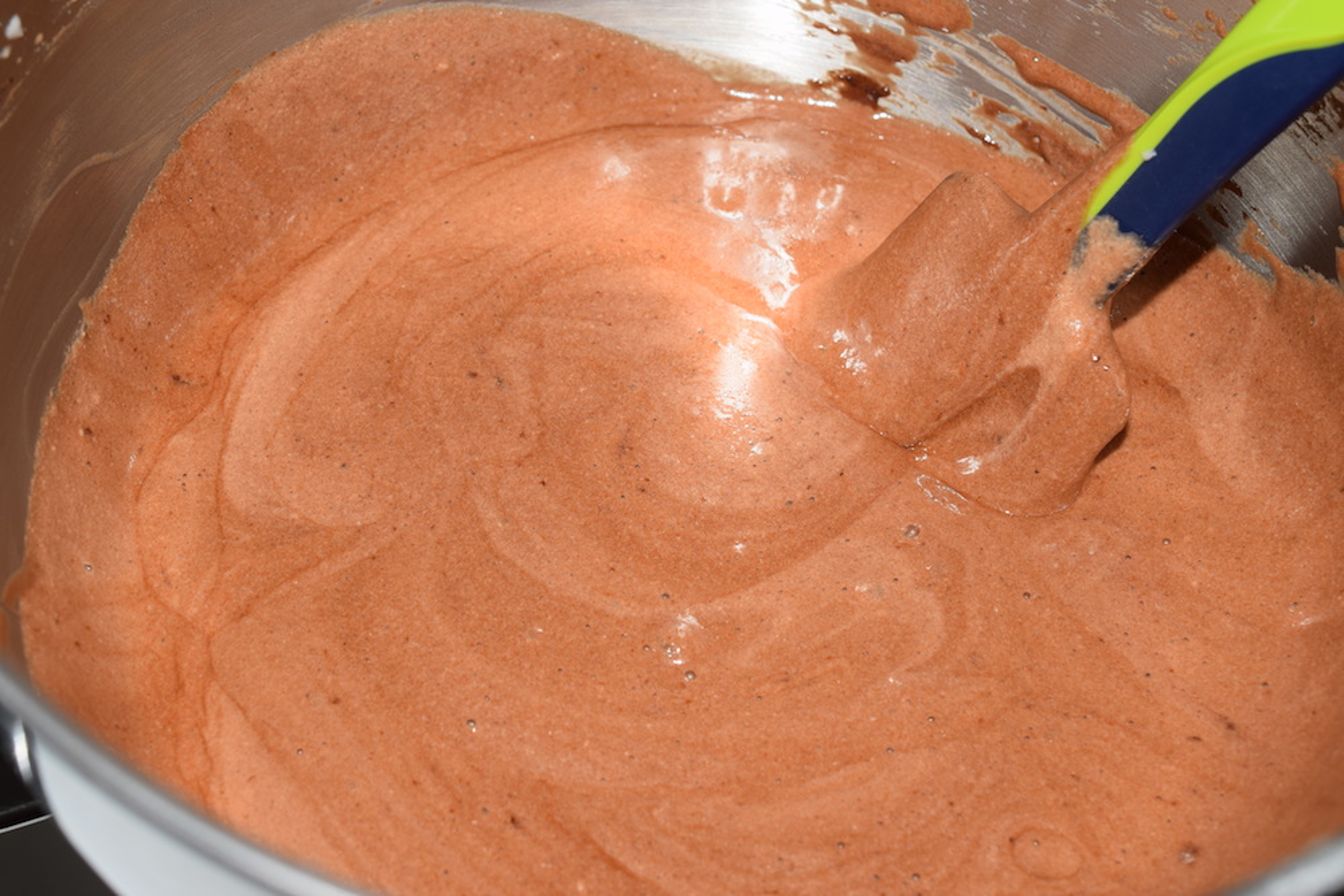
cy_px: 448
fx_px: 2240
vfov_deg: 22.6
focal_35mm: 60
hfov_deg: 33.4
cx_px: 672
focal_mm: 40
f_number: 8
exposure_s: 1/60
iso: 100
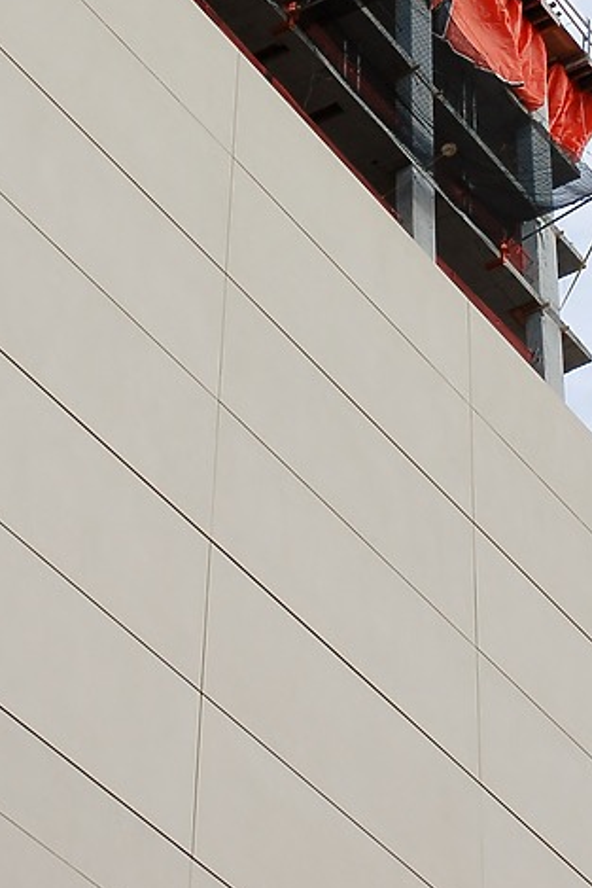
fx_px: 2834
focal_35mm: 115
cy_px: 146
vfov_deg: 17.6
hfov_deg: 11.9
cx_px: 285
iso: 400
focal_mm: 40
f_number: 10
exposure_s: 1/250
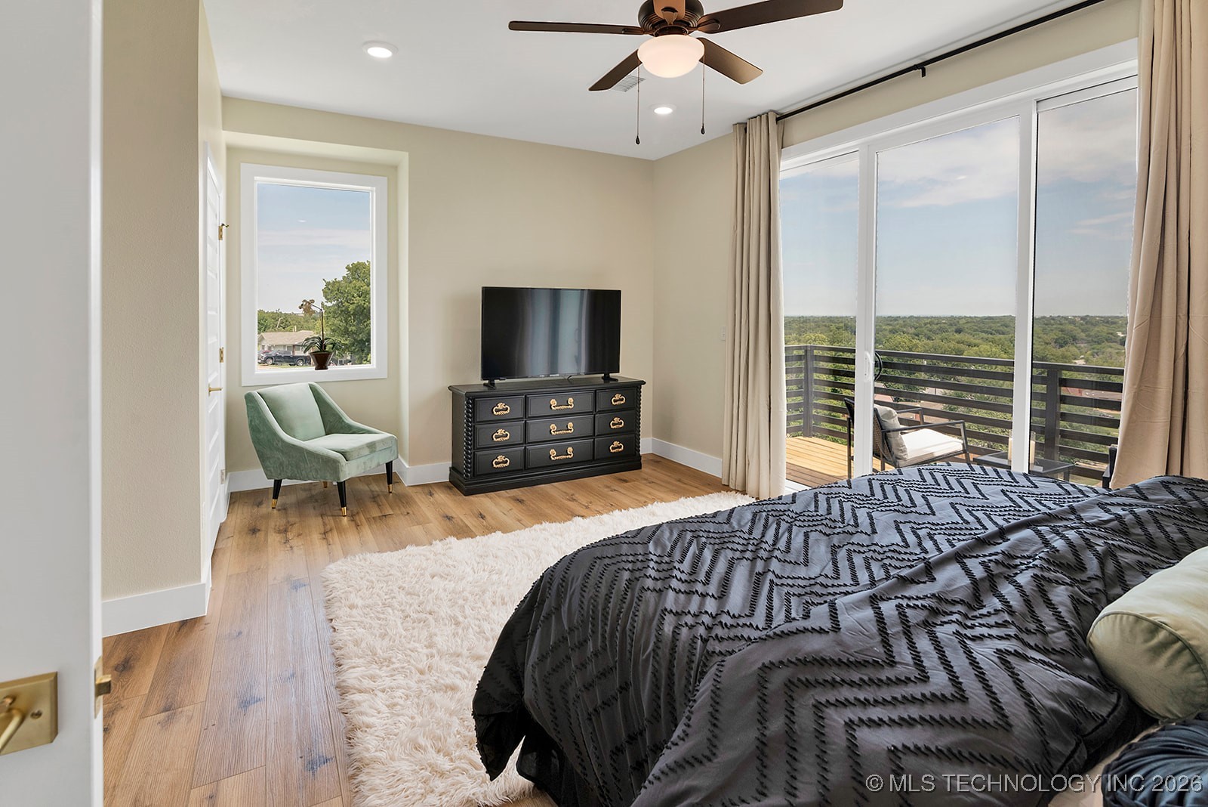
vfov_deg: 73.8
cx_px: 604
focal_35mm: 16
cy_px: 404
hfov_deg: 96.7
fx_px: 537
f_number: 8
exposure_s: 1/100
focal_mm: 16
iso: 250
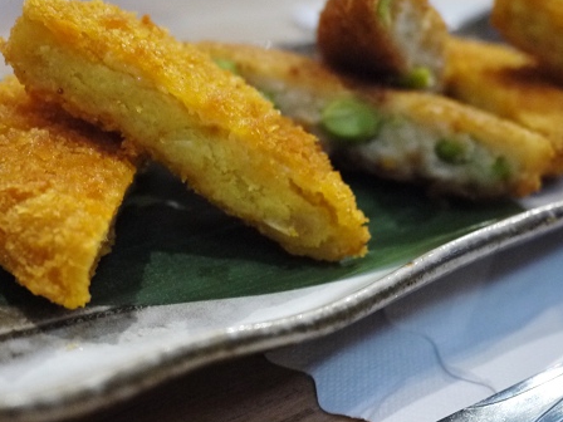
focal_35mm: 40
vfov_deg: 35.7
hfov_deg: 46.8
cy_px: 154
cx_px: 304
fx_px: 651
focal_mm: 14
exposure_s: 1/30
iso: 800
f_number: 2.5
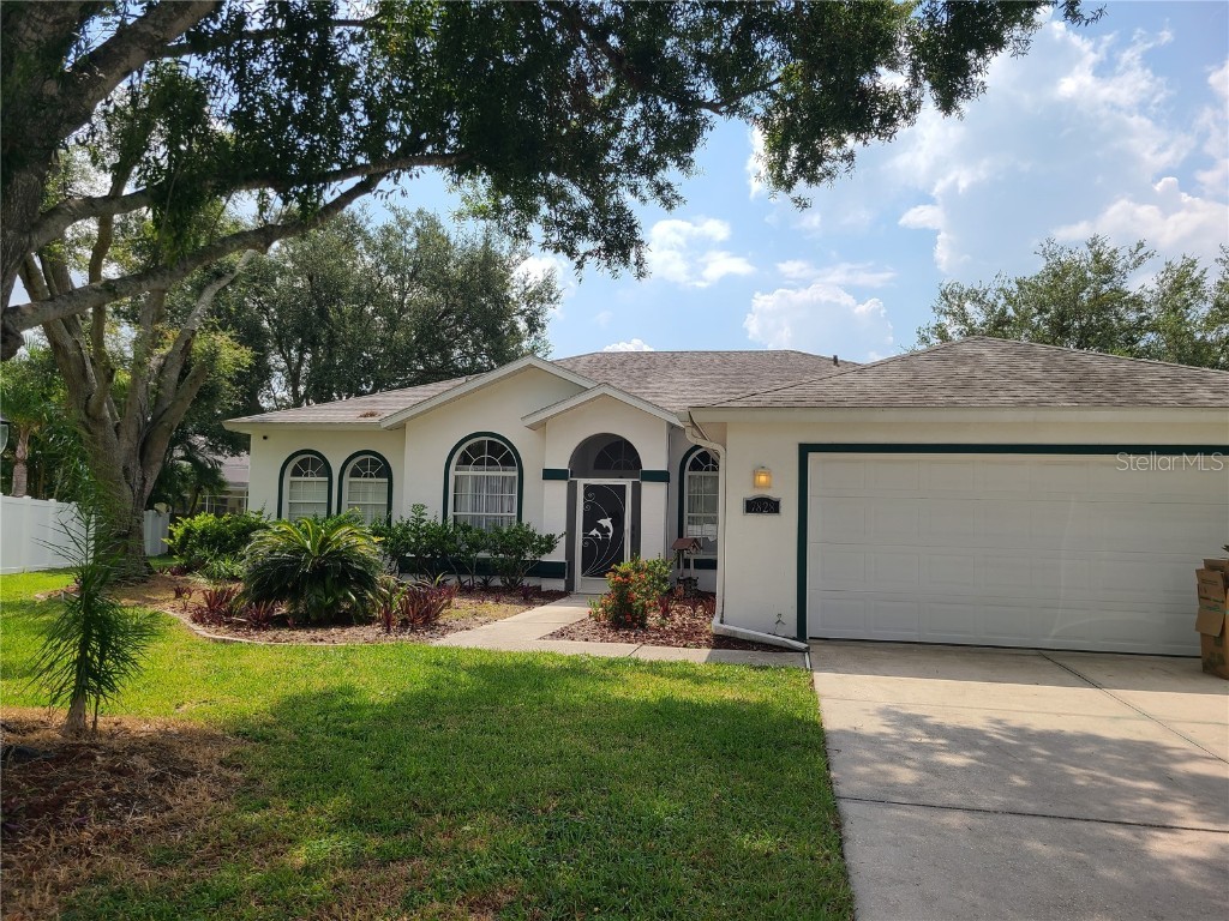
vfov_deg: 53.1
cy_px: 460
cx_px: 614
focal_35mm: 26
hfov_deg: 67.3
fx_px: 923
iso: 40
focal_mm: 5.4
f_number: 1.8
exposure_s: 1/3354
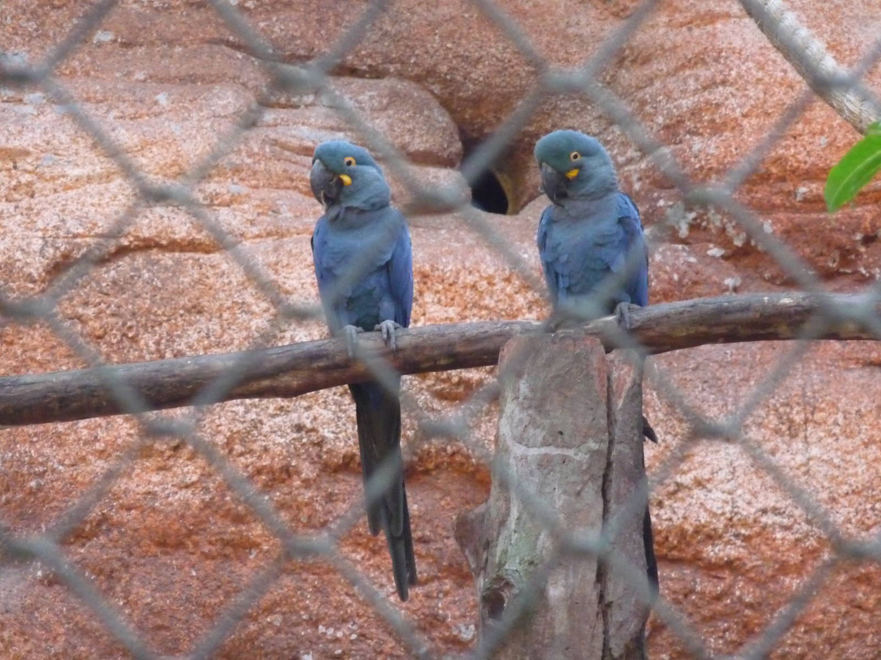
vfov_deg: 5.3
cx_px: 440
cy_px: 330
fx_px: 7126
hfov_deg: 7.1
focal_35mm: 280
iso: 800
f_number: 4.9
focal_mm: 47
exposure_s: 1/100
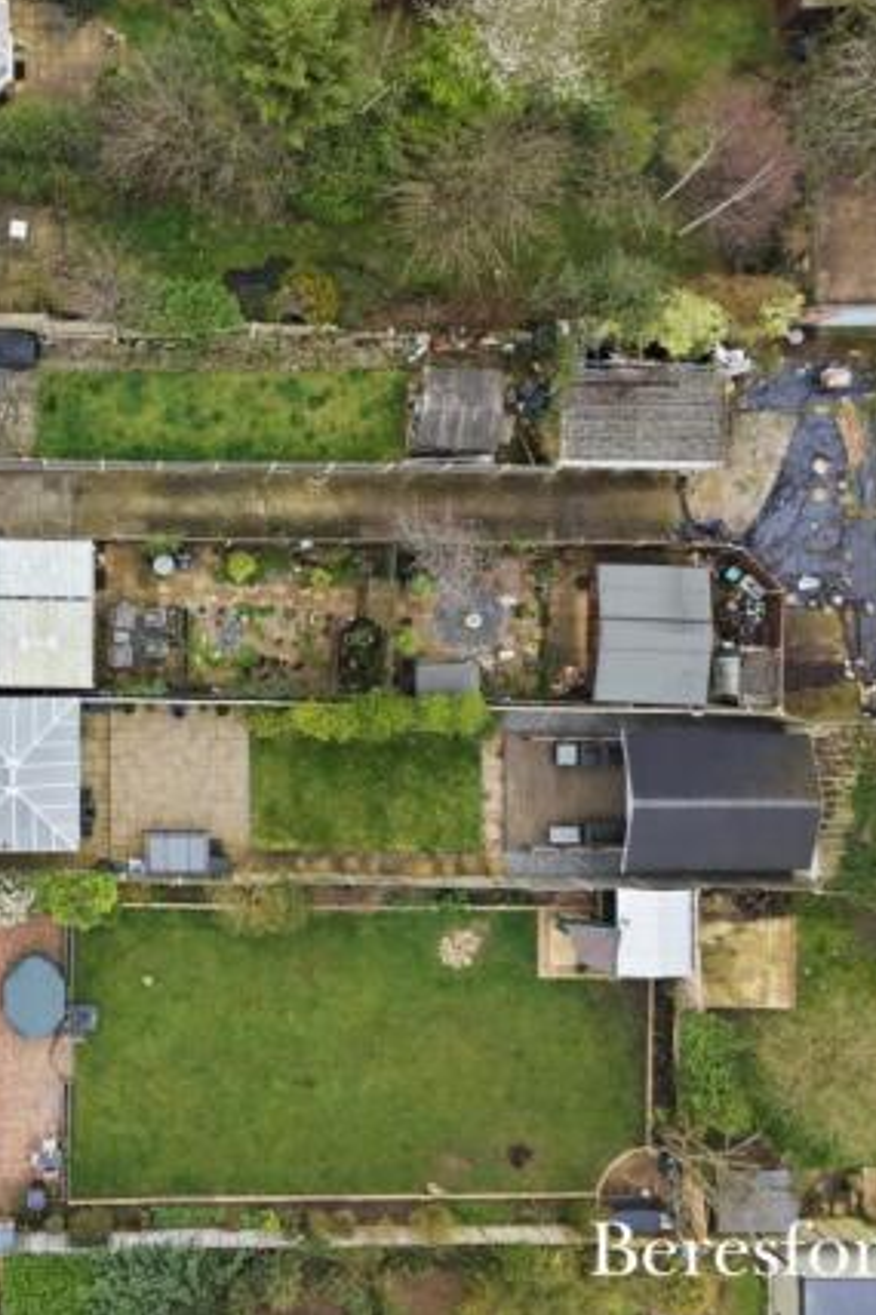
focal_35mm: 34
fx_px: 1242
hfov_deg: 36.9
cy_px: 650
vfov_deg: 55.8
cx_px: 128
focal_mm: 8.7
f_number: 1.8
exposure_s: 1/1250
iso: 280
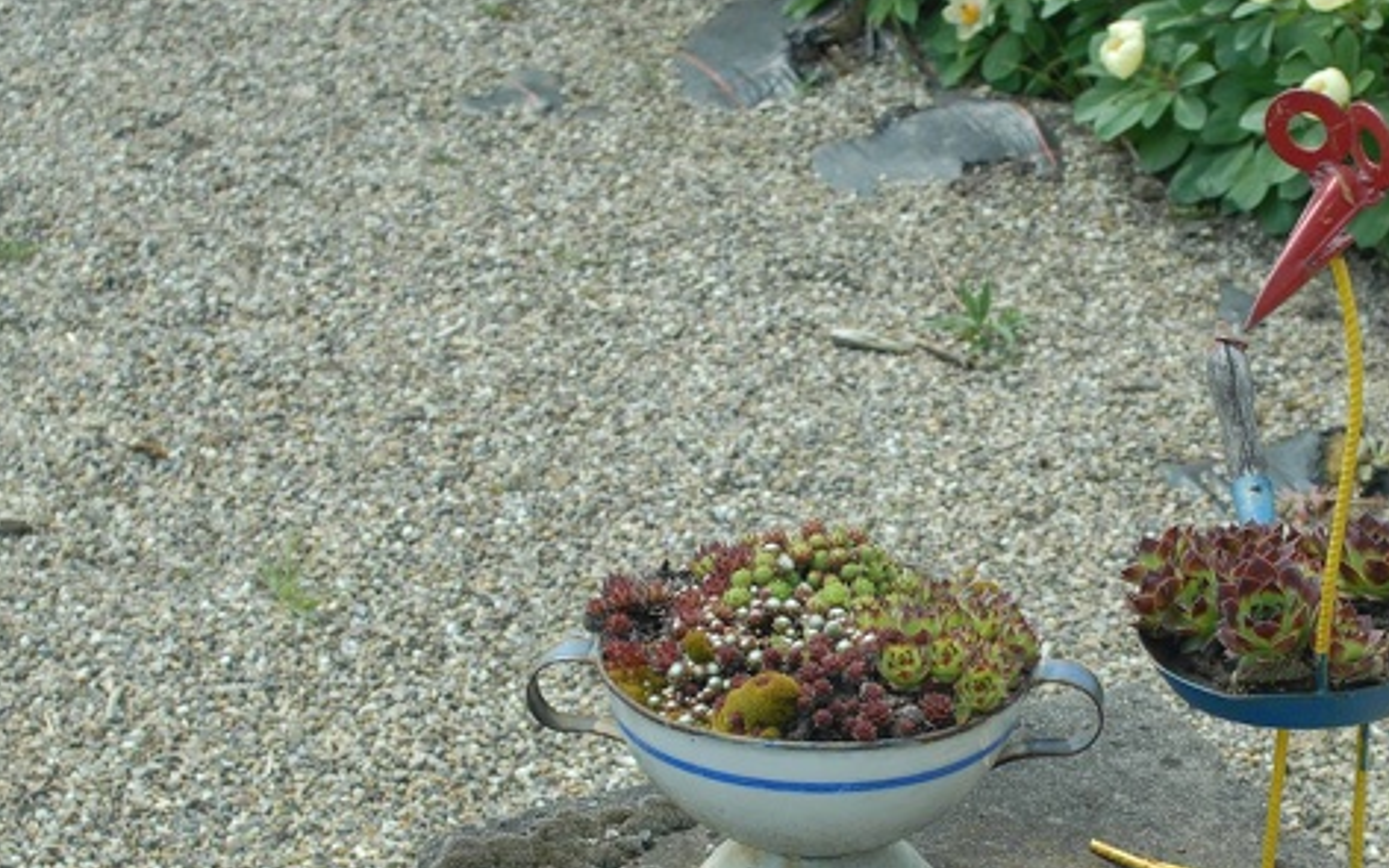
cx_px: 968
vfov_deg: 14.5
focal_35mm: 90
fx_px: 3401
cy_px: 662
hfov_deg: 22.9
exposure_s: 1/90
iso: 100
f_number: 5
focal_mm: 35
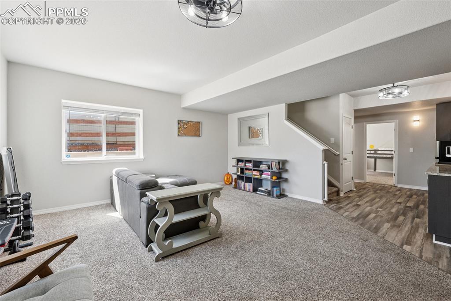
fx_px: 188
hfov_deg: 100.4
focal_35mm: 15
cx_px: 226
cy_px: 150
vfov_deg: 77.3
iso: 800
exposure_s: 1/15
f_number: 11
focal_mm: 15
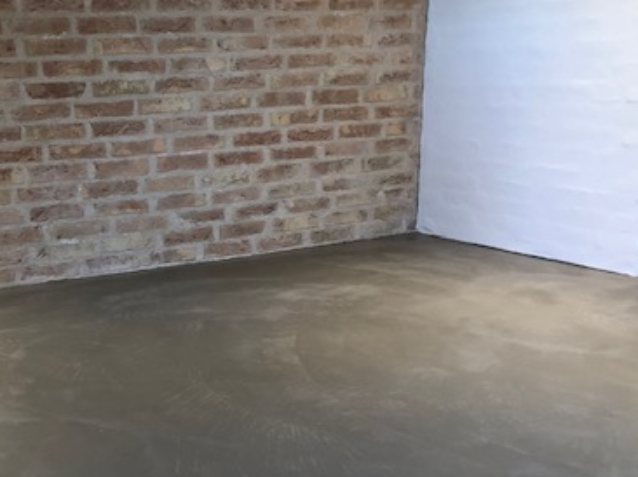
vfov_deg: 29.5
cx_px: 103
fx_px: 903
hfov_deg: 37.2
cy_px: 308
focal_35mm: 49
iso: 100
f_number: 1.8
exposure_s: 1/17
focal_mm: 4
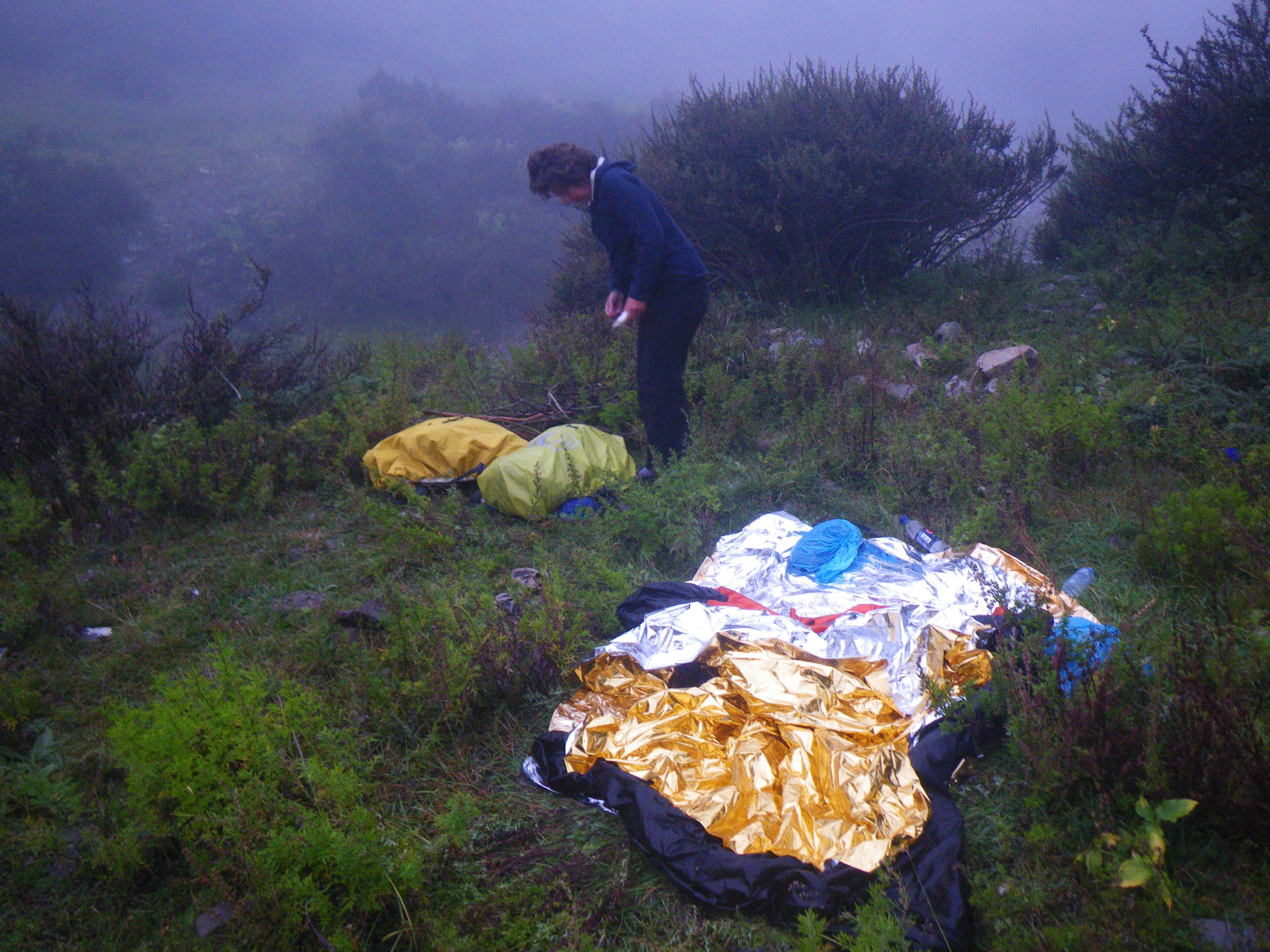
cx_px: 635
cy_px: 476
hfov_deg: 63.4
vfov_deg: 49.7
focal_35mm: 28
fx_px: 1027
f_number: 3.5
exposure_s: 1/50
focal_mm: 5
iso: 320
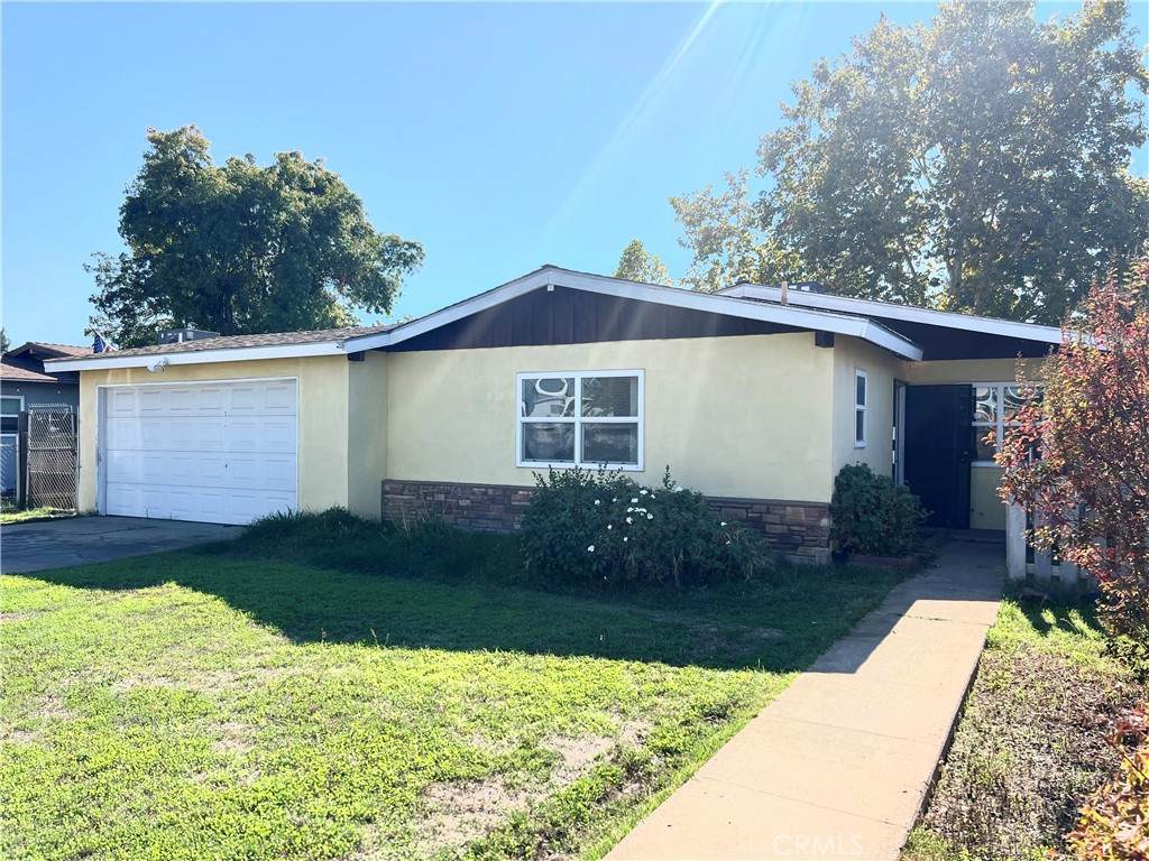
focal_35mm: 26
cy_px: 430
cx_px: 574
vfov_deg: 53.1
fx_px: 863
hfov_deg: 67.3
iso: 50
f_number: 1.5
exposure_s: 1/4115
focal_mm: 5.7
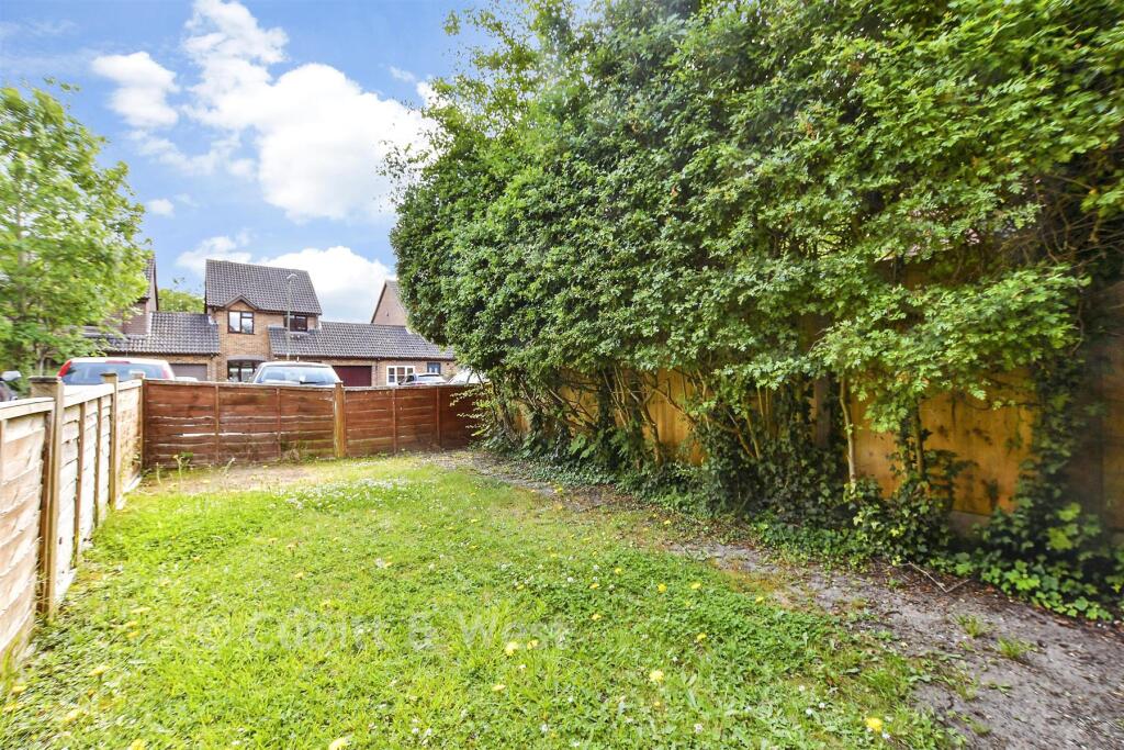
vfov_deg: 77.3
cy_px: 375
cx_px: 562
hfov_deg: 100.4
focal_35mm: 15
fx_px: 468
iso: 160
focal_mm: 10
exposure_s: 1/60
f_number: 8
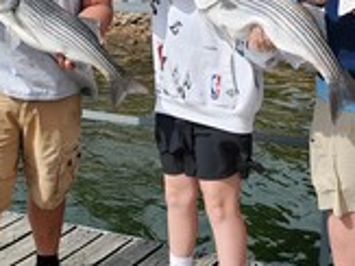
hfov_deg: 25.0
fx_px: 799
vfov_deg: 18.9
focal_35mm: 78
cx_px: 159
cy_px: 153
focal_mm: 4.3
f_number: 2.4
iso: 50
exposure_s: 1/1232
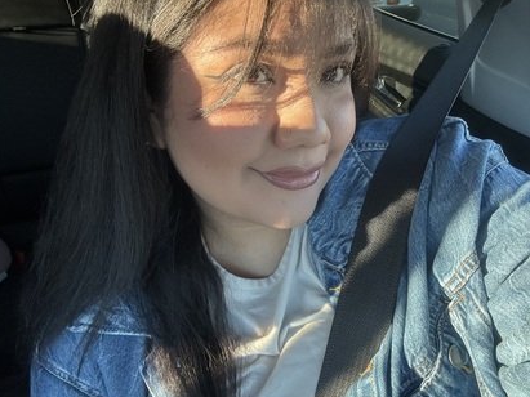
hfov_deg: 63.4
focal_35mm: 28
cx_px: 276
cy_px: 237
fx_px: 429
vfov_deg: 49.4
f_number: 1.9
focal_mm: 2.69
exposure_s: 1/99
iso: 32
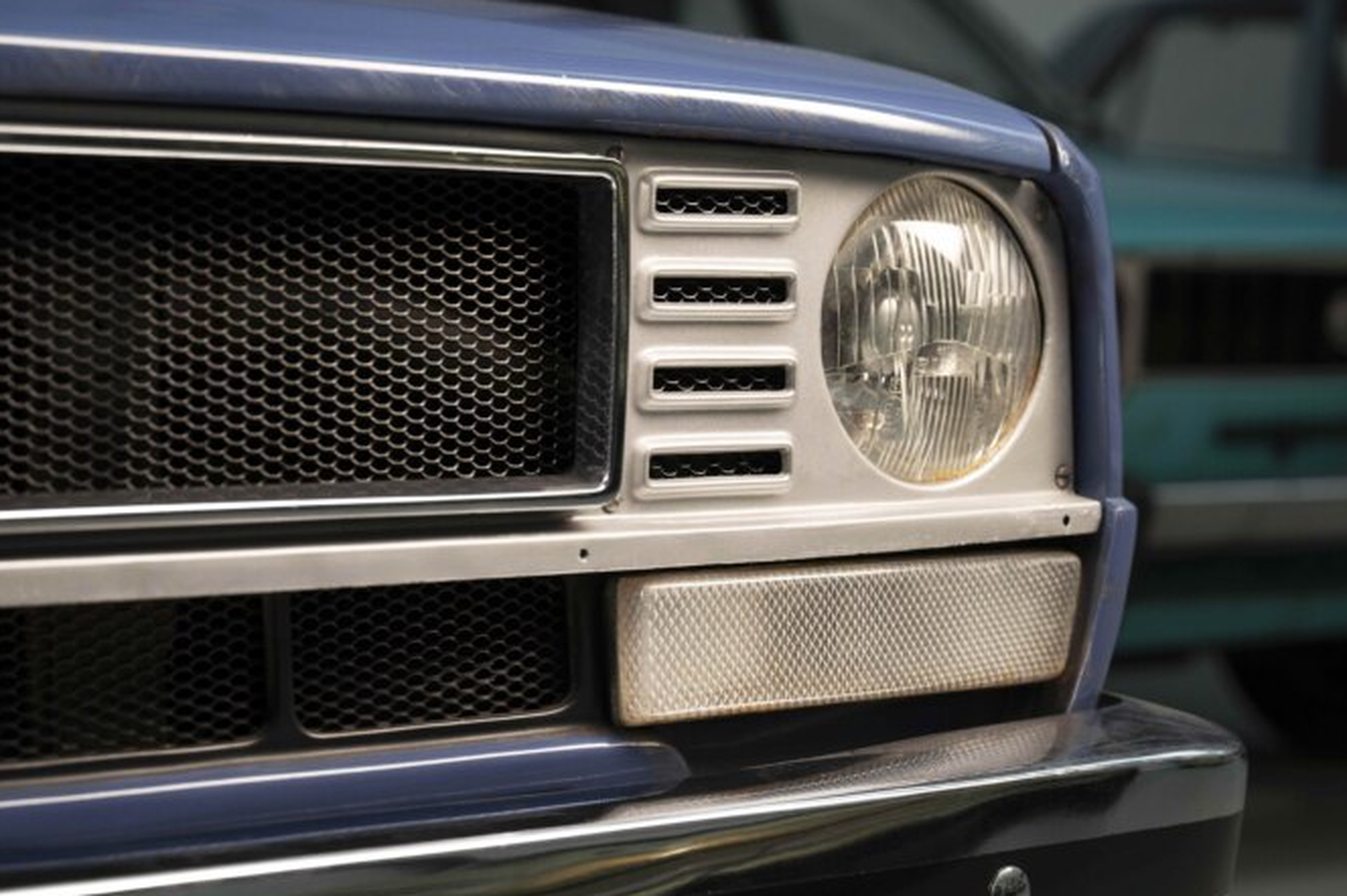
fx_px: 3029
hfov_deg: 25.1
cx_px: 740
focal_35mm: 81
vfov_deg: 16.8
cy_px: 497
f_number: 4.5
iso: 500
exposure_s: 1/30
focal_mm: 70
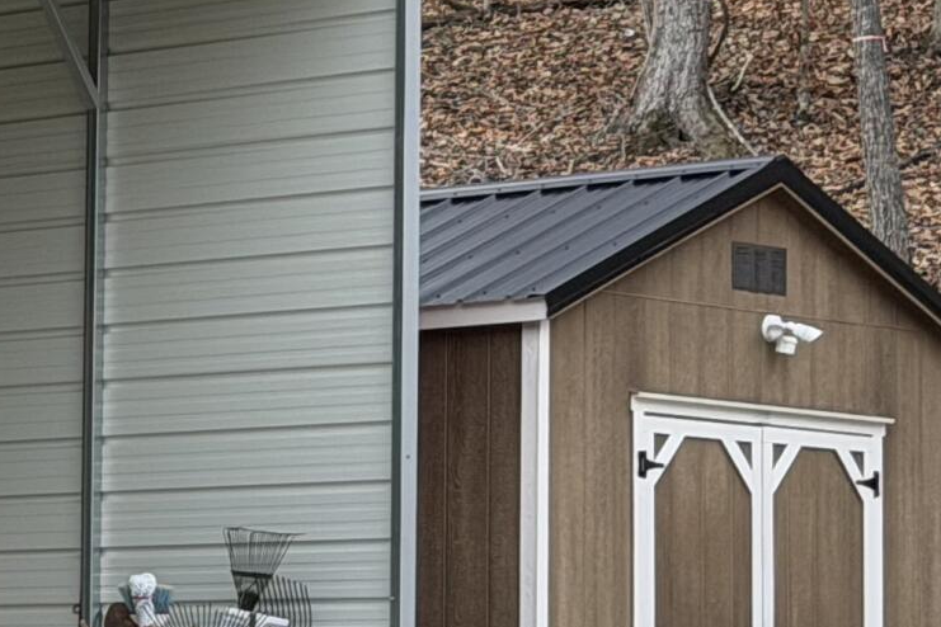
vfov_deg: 6.8
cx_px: -811
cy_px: 541
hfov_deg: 9.6
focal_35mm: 202
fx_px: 5280
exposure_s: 1/906
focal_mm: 6.76
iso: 80
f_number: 1.78
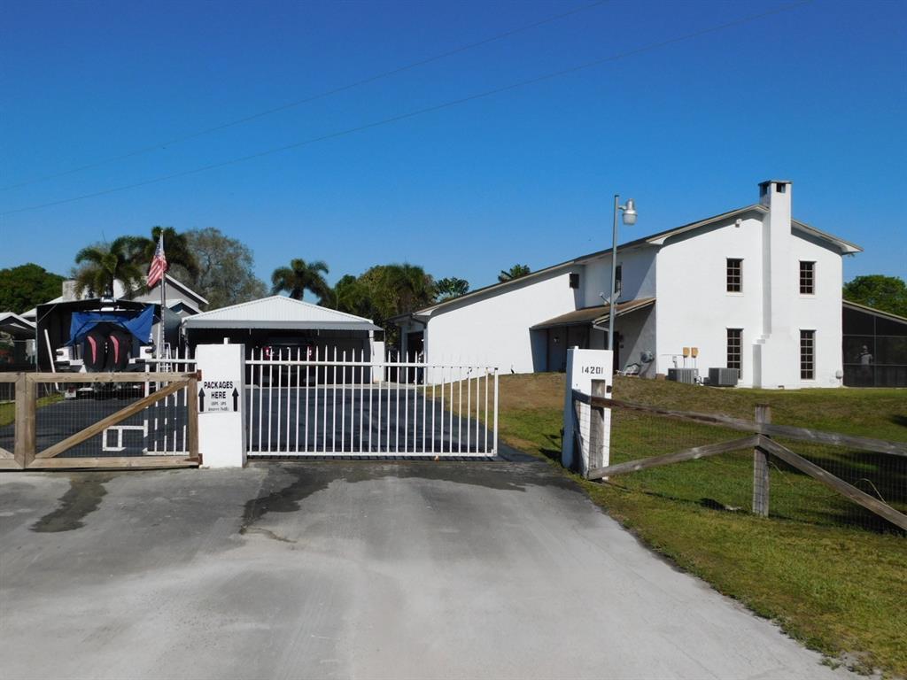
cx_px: 454
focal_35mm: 36
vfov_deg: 39.7
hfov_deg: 51.4
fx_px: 943
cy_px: 340
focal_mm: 6.3
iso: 125
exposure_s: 1/800
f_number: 7
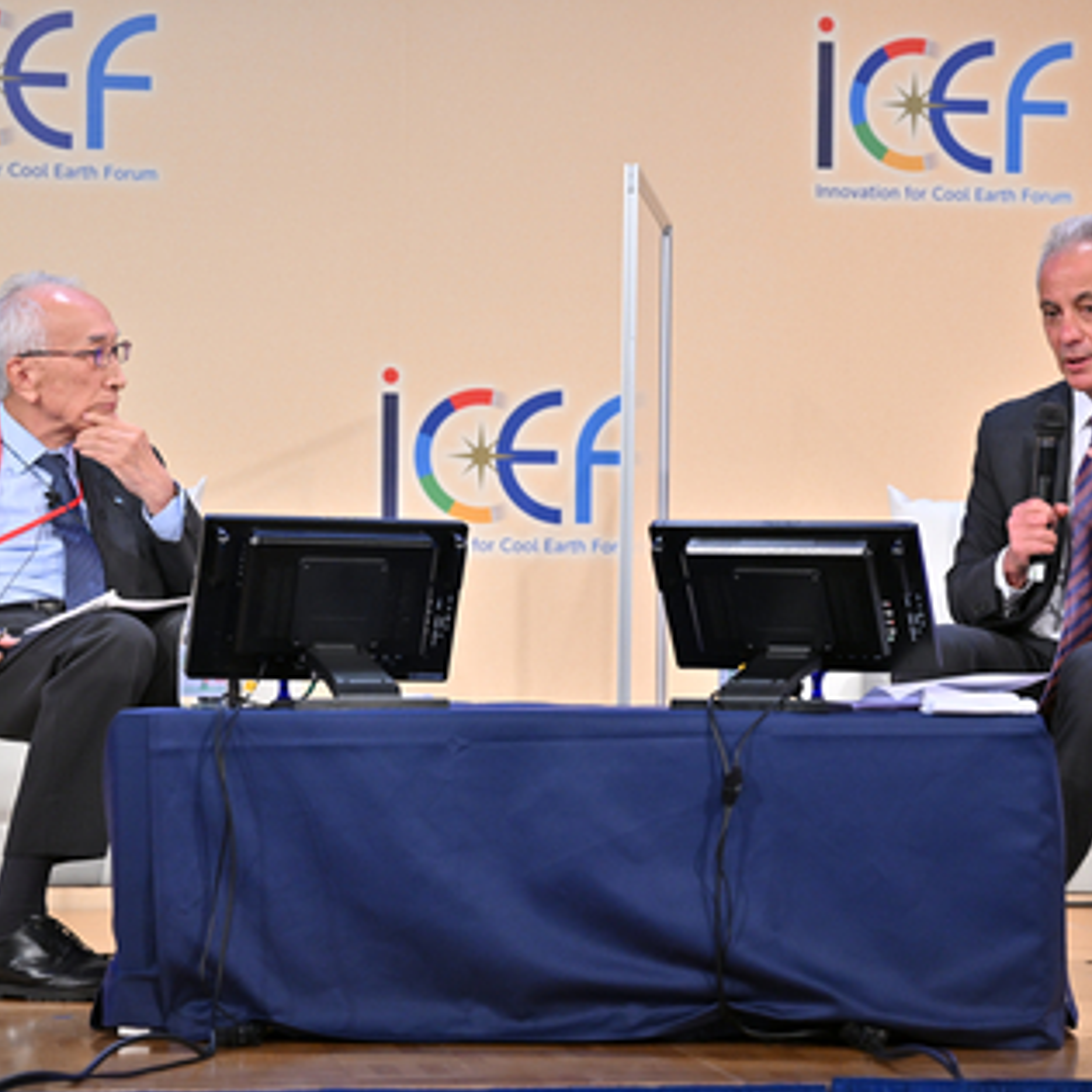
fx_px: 4247
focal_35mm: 119
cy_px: 548
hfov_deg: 14.7
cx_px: 565
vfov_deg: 14.7
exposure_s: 1/320
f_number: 4
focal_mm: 92
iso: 1000
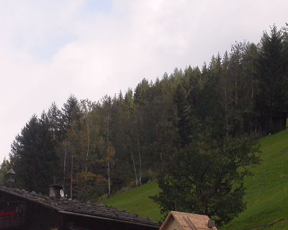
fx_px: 2223
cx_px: 60
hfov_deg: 7.4
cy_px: 151
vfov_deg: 5.9
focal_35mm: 261
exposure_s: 1/389
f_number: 6.9
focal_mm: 29.3
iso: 100
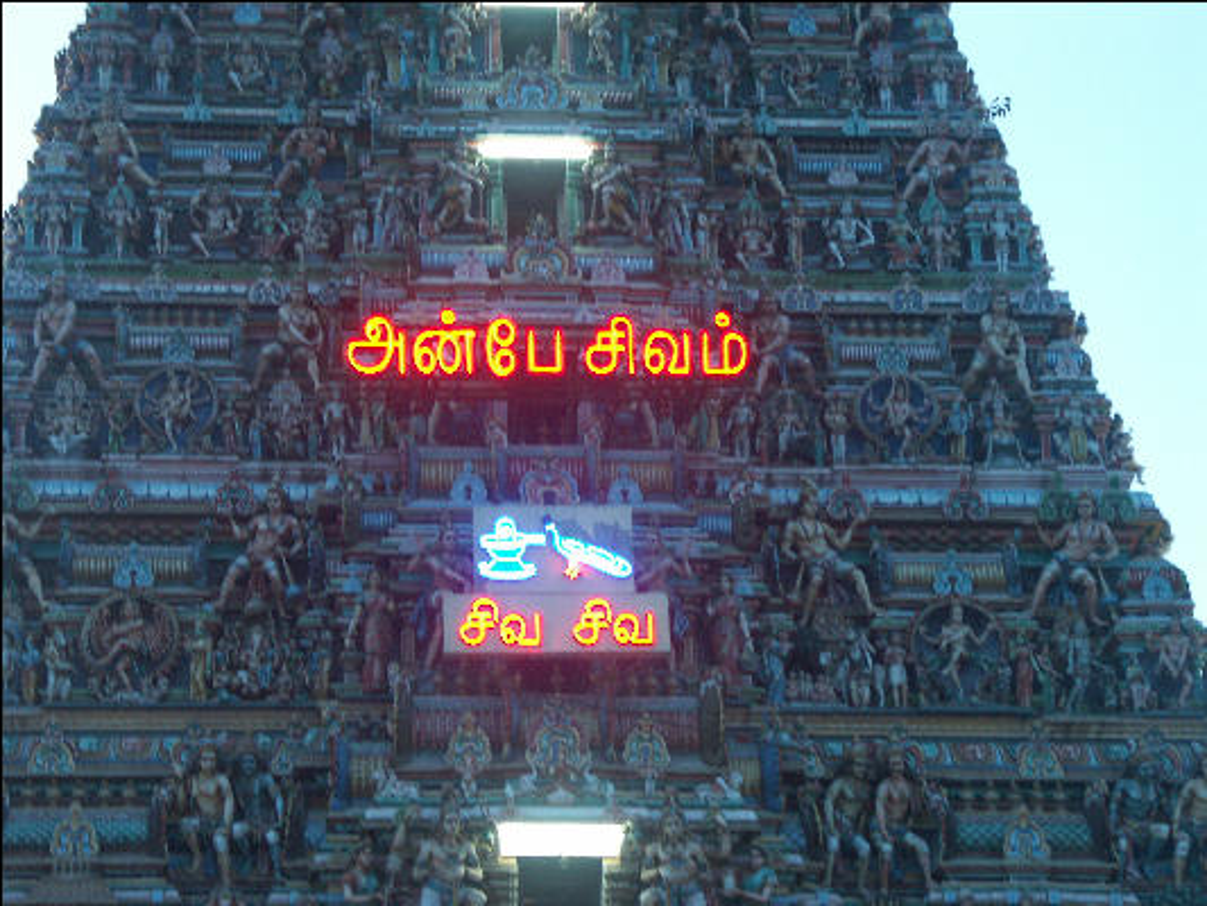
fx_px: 4046
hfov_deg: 17.0
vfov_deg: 12.8
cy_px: 453
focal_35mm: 116
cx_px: 604
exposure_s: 1/10
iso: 200
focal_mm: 28.77
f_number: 3.5
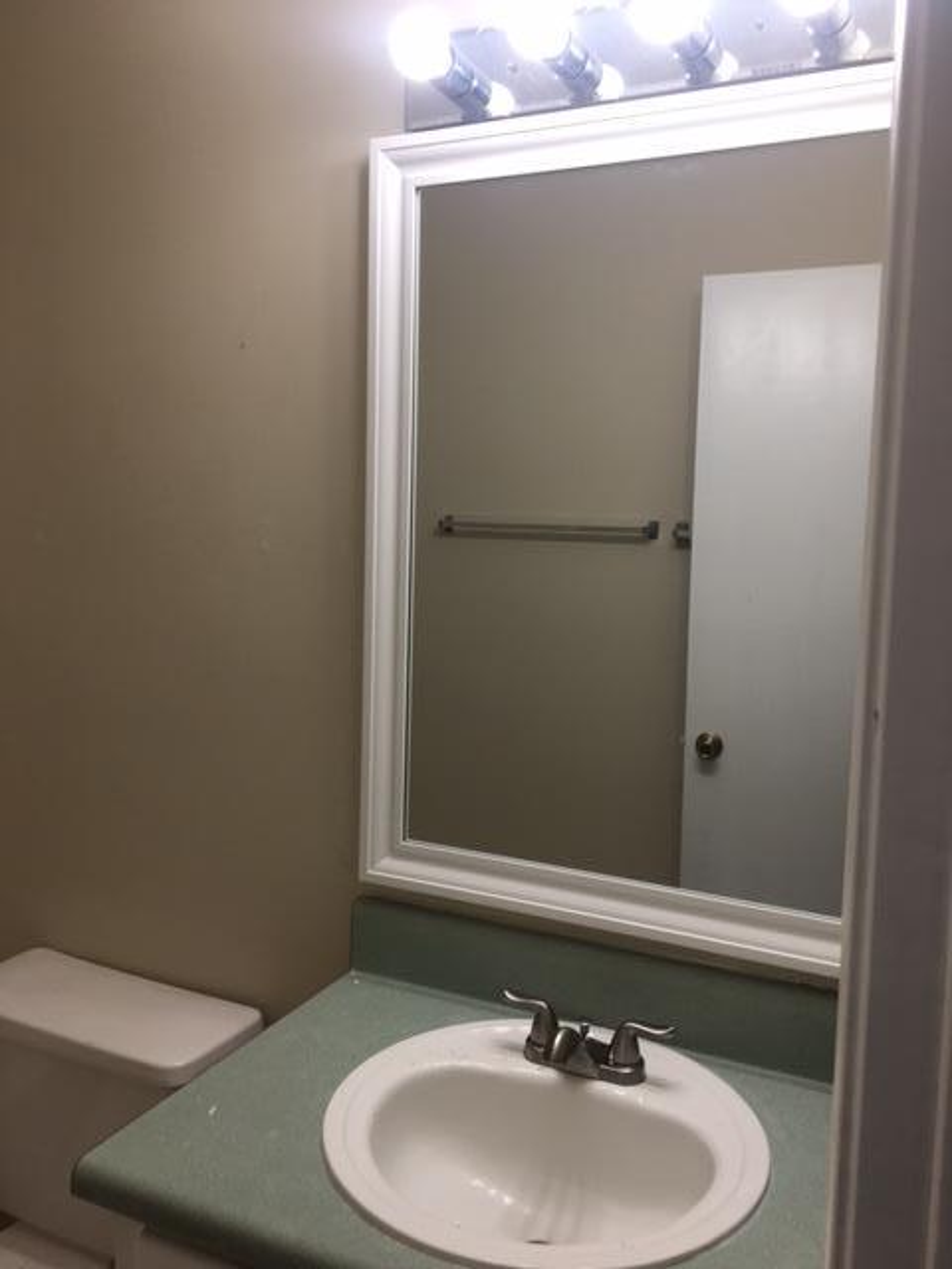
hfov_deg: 48.2
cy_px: 634
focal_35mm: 29
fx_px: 1063
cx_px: 476
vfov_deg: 61.7
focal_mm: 4.15
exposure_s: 1/60
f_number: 2.2
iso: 25
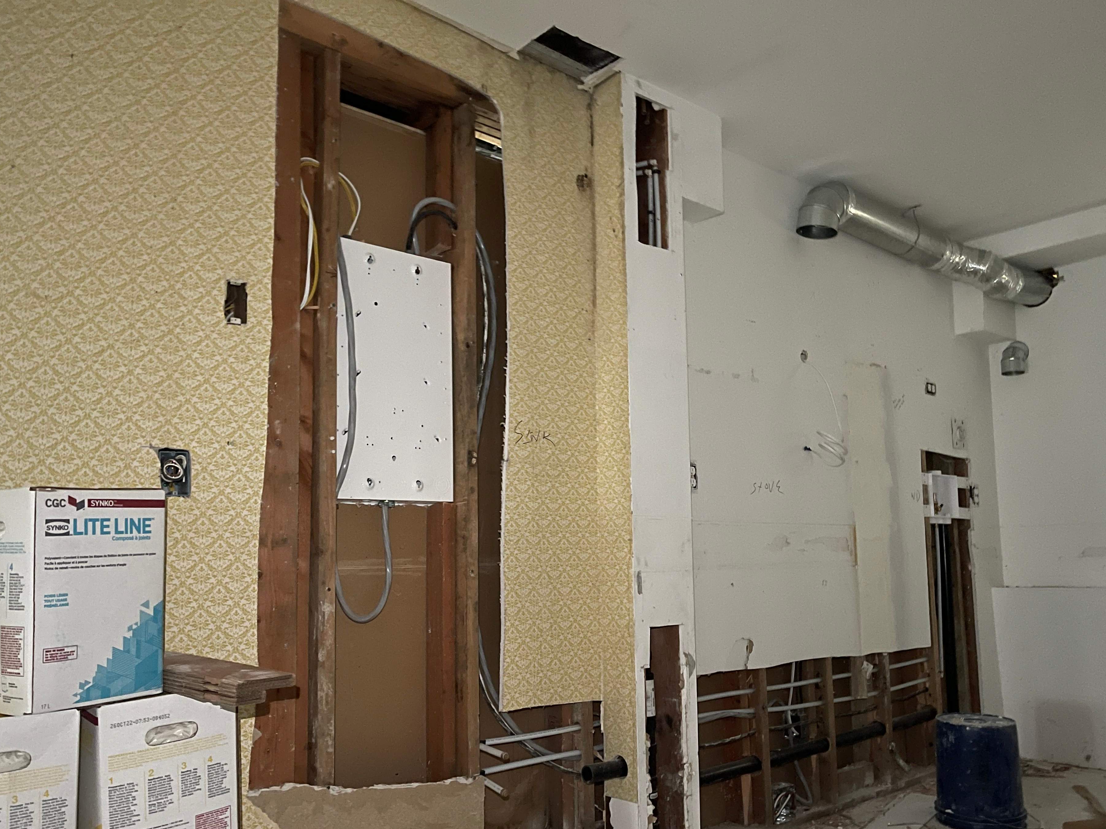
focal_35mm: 29
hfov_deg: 61.6
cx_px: 598
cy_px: 461
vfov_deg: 48.1
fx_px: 927
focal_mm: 5.1
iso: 800
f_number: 1.6
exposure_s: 1/16
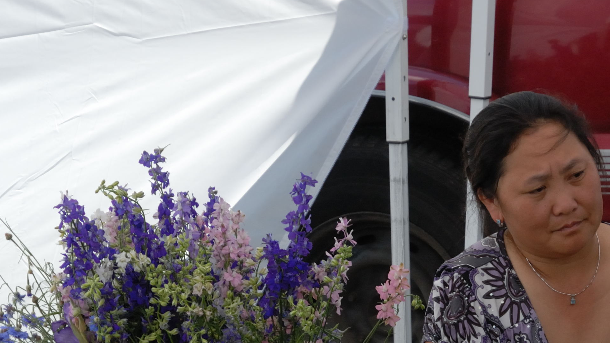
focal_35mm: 221
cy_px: 378
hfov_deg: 9.7
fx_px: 3575
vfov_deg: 5.5
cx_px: 413
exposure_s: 1/640
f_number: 5.6
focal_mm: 70
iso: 400
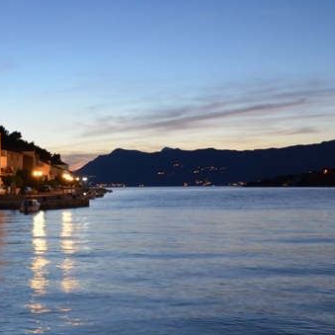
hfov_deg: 30.1
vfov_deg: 31.2
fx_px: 591
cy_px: 238
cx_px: 25
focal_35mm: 54
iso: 800
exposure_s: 1/1.6
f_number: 4.5
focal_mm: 18
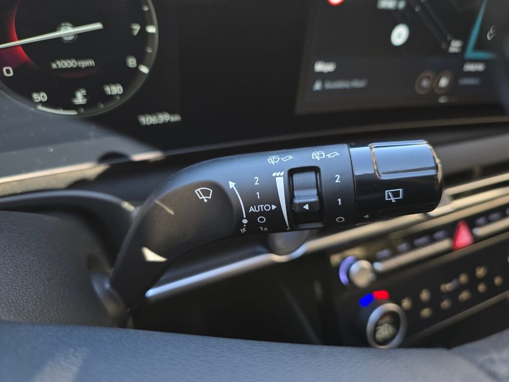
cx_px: 254
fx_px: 338
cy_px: 191
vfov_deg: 58.9
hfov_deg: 73.9
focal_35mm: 23
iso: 160
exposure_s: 1/180
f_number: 1.7
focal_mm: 6.3
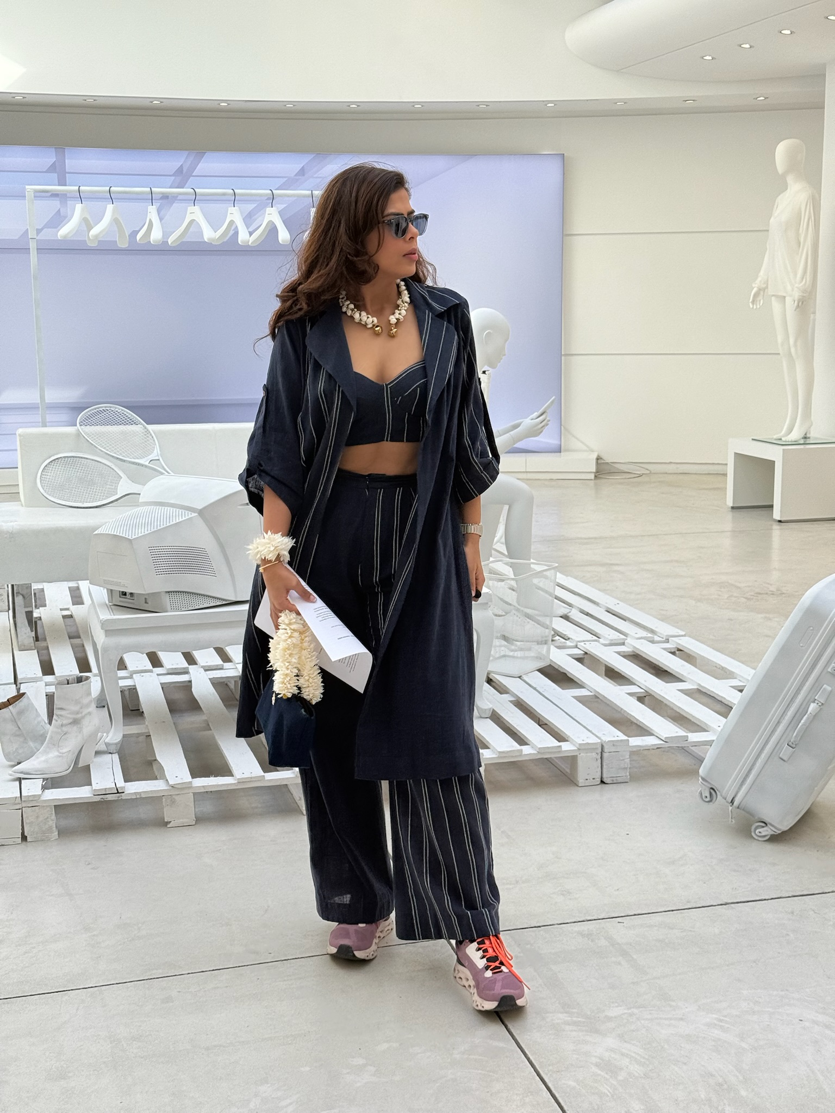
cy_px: 556
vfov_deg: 39.7
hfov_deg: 30.3
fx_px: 1544
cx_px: 418
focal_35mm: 48
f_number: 1.78
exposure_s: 1/578
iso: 64
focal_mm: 6.76
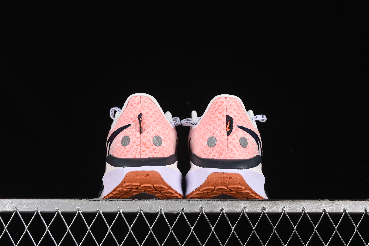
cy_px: 123
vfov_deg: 18.2
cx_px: 184
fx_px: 769
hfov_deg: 27.0
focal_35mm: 75
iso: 160
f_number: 8
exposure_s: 1/80
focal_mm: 50
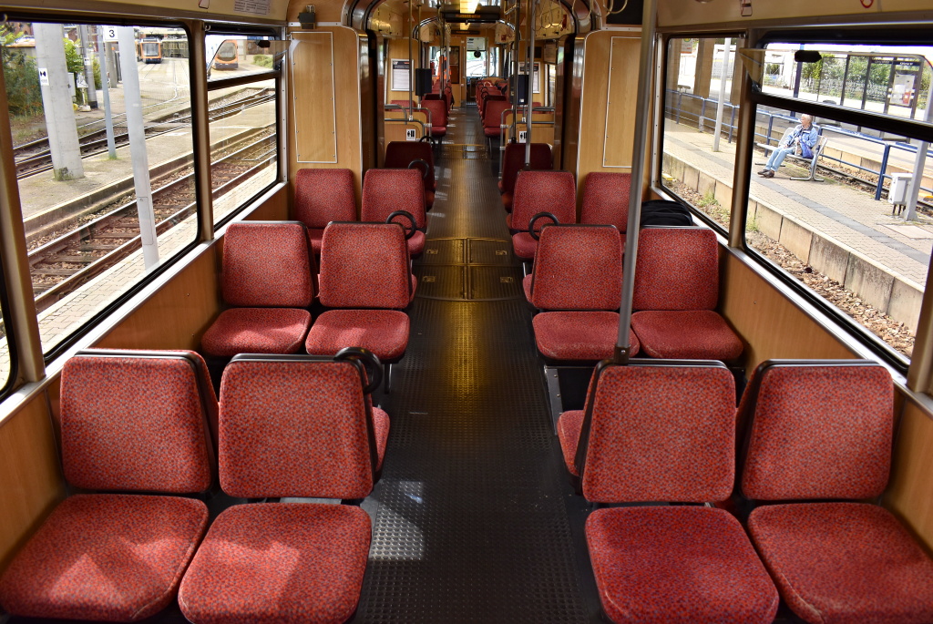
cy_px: 312
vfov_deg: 48.0
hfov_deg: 67.3
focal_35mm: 27
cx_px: 466
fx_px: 700
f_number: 5.6
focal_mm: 18
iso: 400
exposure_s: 1/125
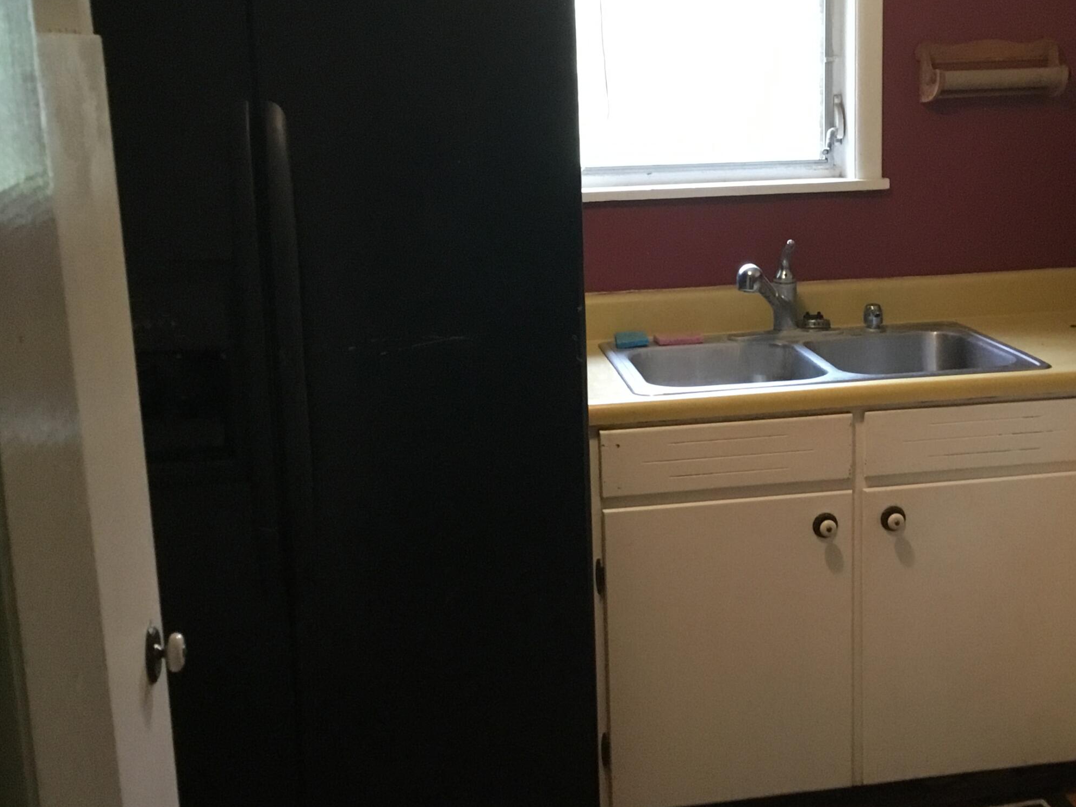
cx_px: 675
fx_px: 1461
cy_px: 355
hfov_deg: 40.1
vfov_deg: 30.8
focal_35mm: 47
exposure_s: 1/30
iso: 200
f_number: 2.4
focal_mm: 3.3
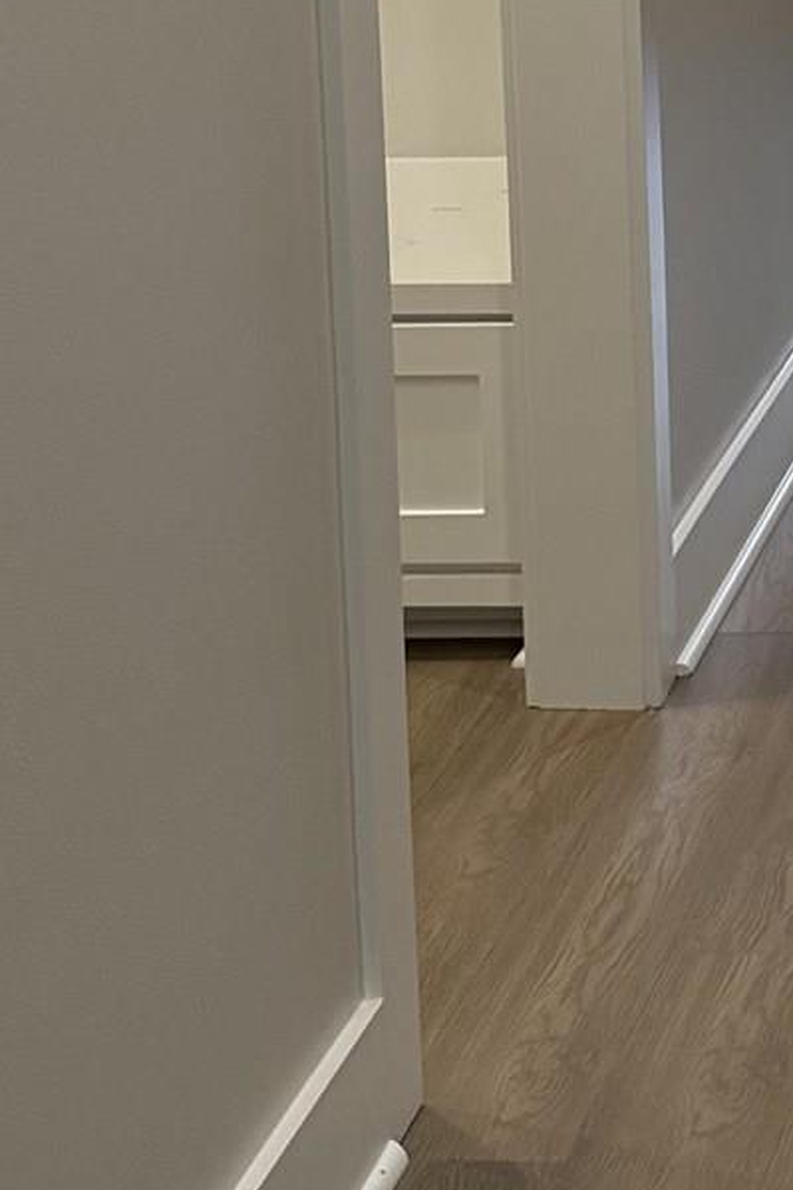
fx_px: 3174
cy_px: -147
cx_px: 1320
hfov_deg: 13.2
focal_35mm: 96
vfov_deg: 20.2
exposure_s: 1/120
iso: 320
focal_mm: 6.76
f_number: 1.78
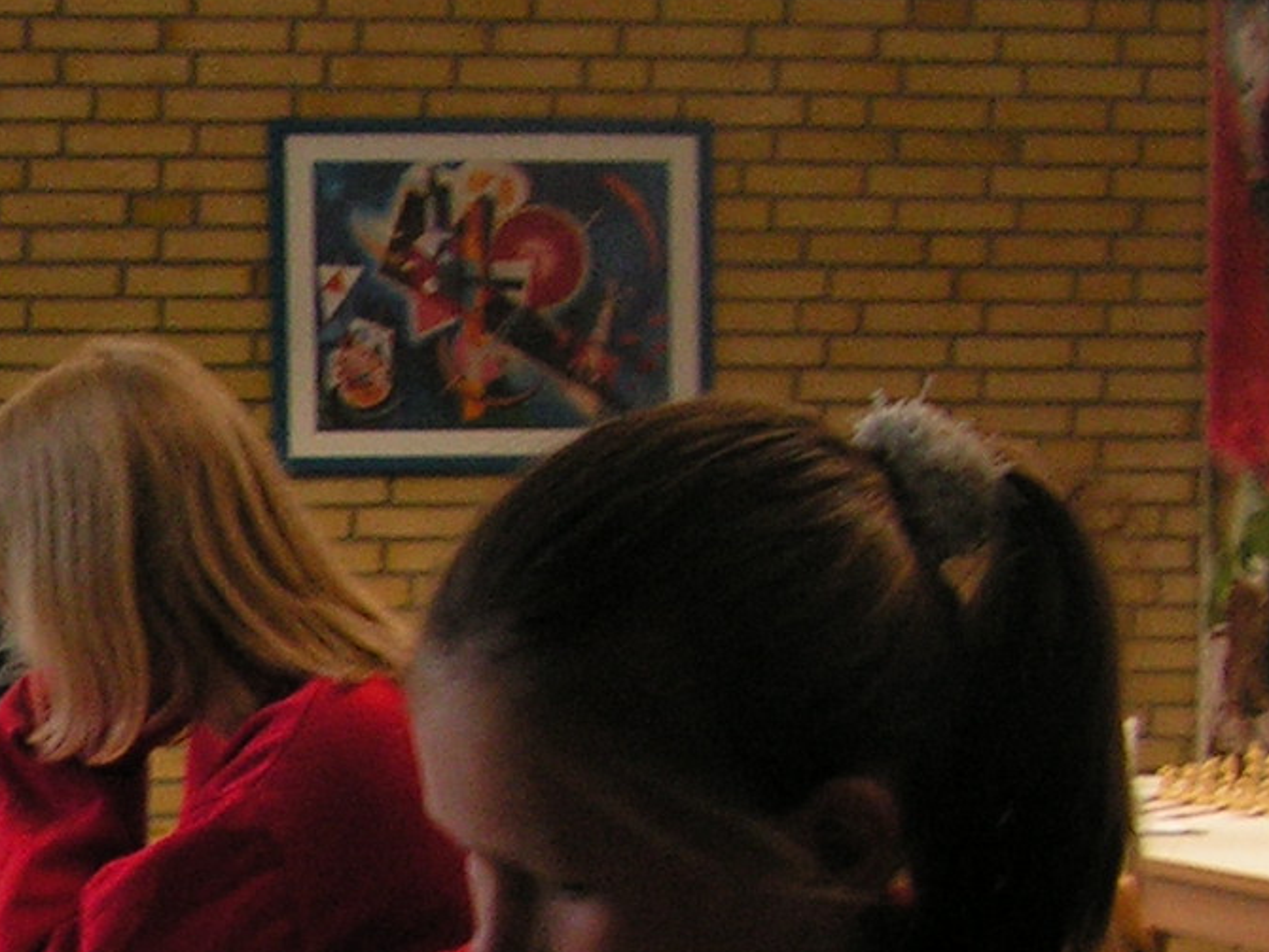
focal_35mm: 110
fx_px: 4034
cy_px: 1041
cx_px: -472
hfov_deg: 16.7
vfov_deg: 13.2
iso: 125
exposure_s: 1/40
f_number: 3.2
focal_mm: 6
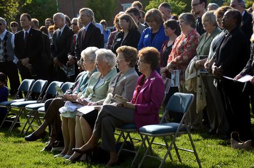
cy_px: 84
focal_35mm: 112
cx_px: 127
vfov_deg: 12.1
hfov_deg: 18.2
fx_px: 792
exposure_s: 1/250
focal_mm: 75
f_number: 5.6
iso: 100
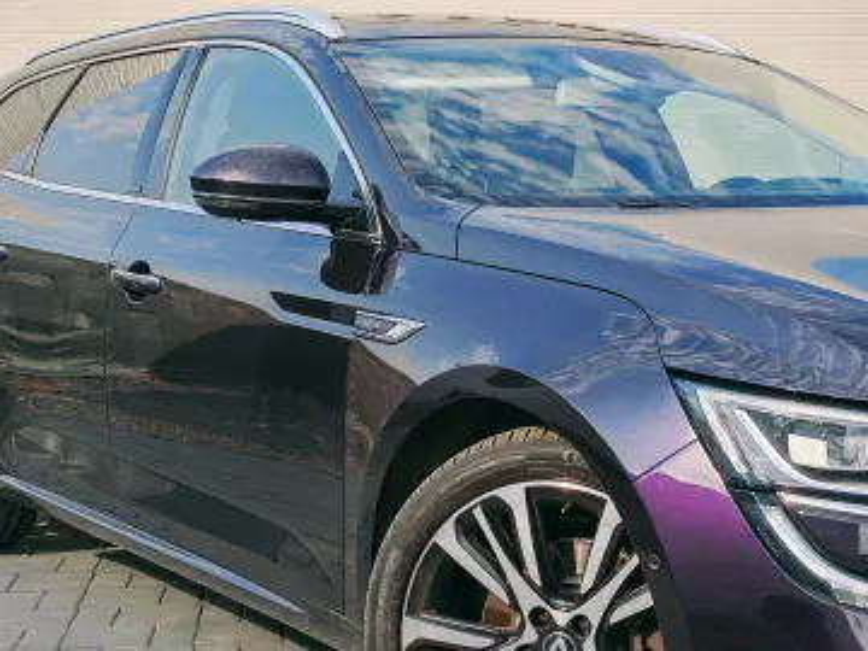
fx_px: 1805
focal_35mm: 72
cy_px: 326
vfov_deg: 20.4
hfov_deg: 27.0
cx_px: 434
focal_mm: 15.38
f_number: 2.6
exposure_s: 1/180
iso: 50
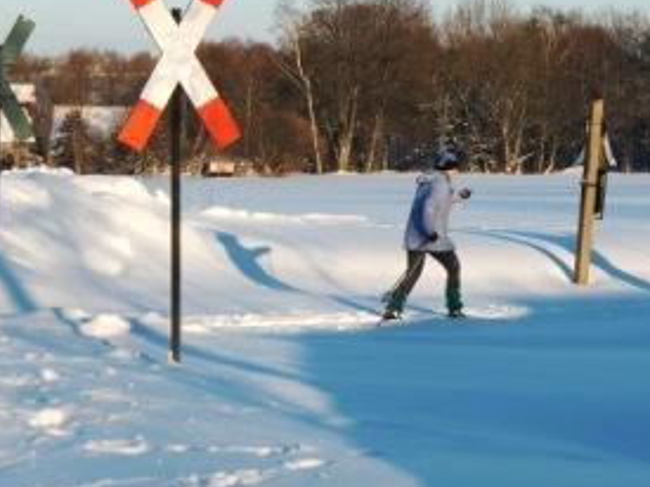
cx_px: 433
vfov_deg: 11.9
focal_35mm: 124
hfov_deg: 15.9
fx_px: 2327
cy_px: 137
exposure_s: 1/400
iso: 64
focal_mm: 13.6
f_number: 4.6
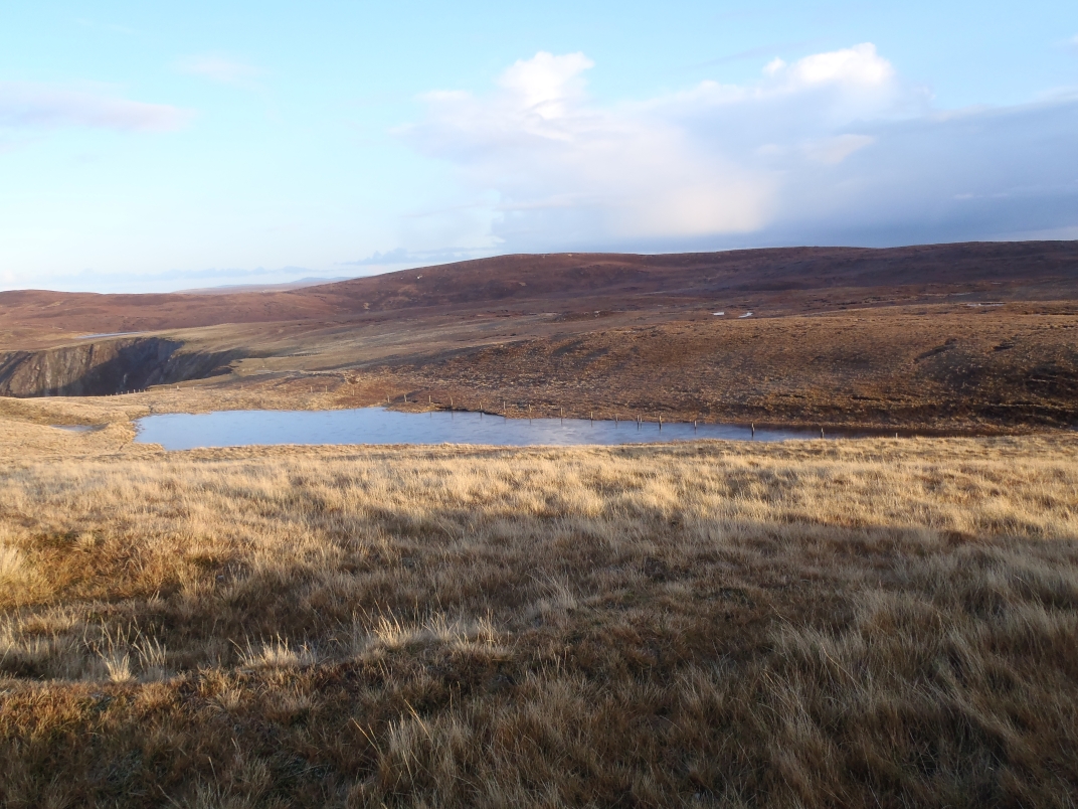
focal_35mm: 28
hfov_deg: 63.4
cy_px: 404
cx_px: 539
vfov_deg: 49.7
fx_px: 872
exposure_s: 1/125
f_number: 4.5
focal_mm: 5
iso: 80
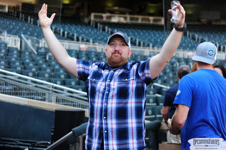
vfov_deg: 19.4
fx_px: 439
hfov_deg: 28.9
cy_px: 75
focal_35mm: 70
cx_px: 113
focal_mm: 70
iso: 250
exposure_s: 1/250
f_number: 4
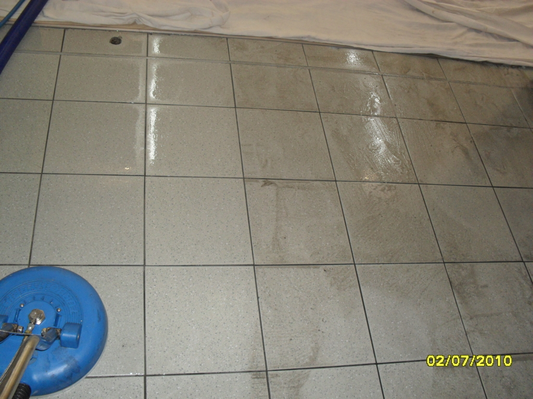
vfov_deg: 40.7
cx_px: 266
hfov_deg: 52.6
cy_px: 200
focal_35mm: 35
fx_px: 539
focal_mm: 6.3
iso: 200
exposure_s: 1/45
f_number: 3.2
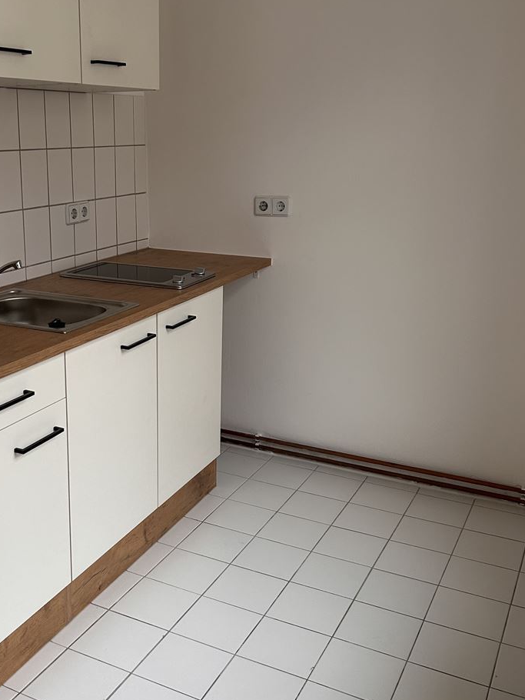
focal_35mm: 39
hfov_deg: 36.2
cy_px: 324
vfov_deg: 47.8
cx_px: 151
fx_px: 788
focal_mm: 5.7
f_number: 1.5
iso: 125
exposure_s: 1/50
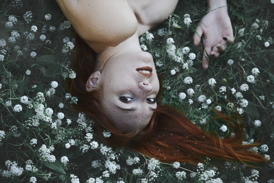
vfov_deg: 18.2
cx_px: 137
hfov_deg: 27.0
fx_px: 571
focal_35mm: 75
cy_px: 92
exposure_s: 1/4000
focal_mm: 50
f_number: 1.8
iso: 800
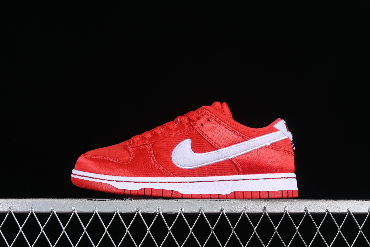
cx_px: 185
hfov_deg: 27.0
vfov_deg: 18.2
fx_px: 771
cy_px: 124
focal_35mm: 75
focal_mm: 50
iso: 160
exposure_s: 1/80
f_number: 7.1
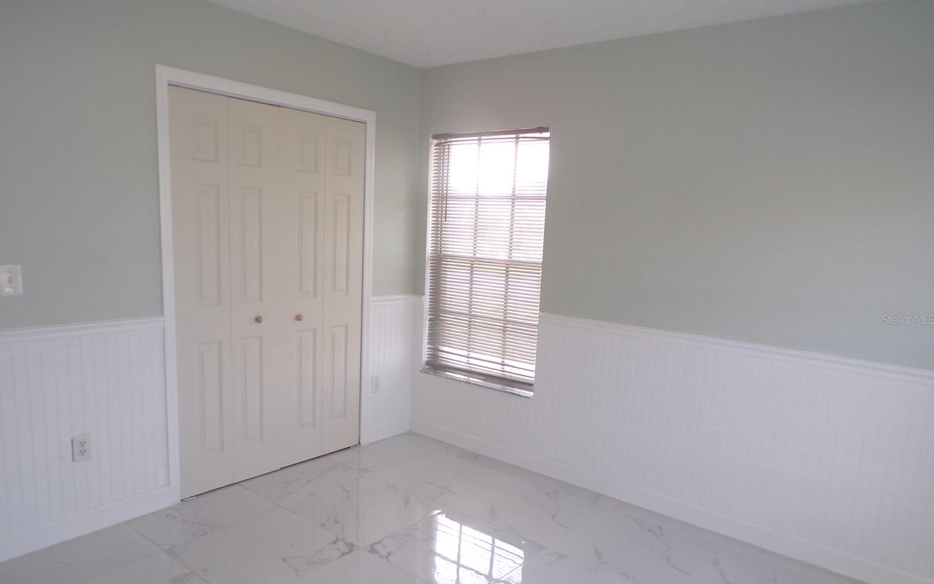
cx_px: 460
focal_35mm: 26
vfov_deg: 47.5
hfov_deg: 70.4
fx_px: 662
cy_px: 319
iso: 100
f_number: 3
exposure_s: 1/56
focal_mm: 4.3
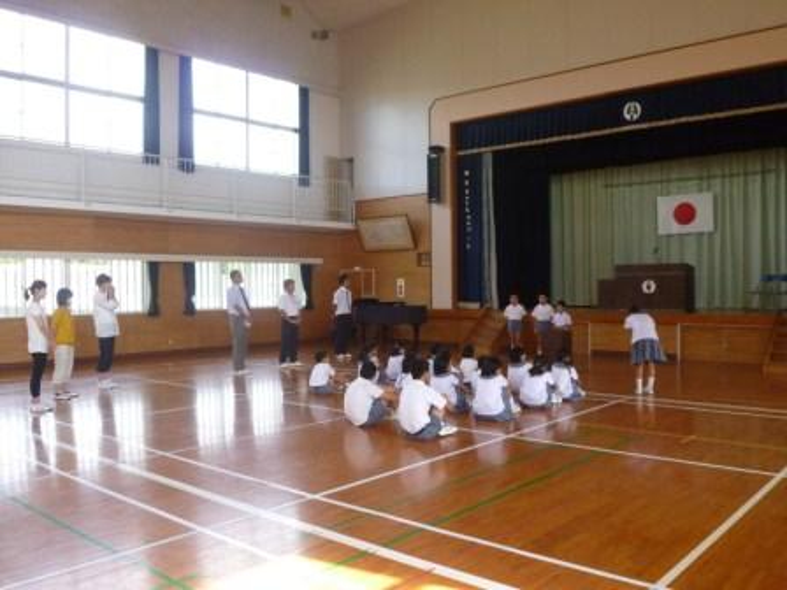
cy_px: 295
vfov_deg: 45.4
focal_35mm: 31
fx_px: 705
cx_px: 394
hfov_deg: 58.4
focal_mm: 5.5
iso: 320
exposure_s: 1/160
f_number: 3.1
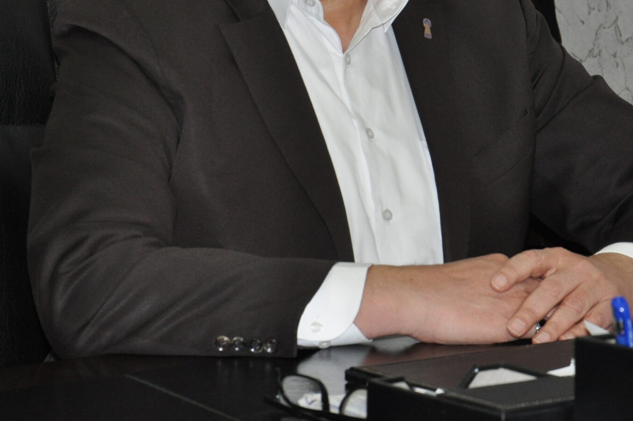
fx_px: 2880
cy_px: 32
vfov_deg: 8.3
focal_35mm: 164
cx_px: 422
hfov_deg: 12.5
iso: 800
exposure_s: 1/60
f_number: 5
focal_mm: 58
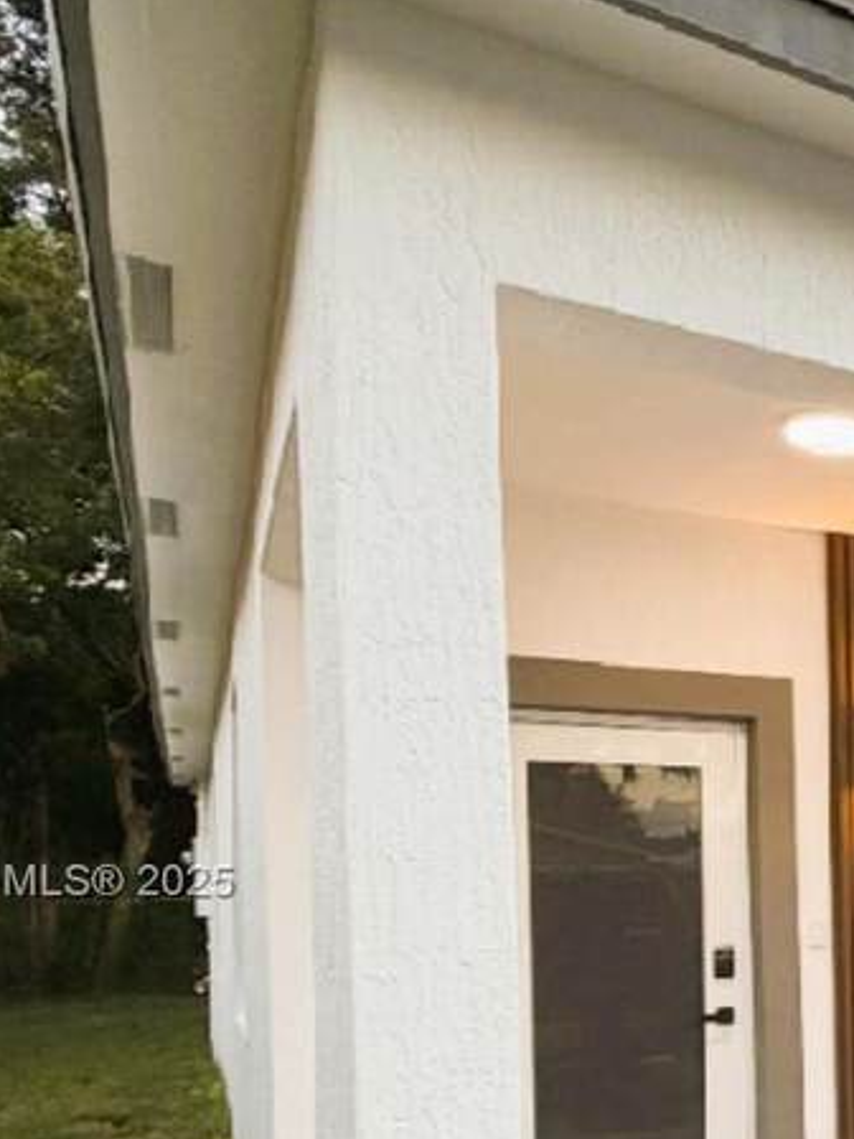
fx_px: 1316
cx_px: 1210
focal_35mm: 40
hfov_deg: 27.5
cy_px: 885
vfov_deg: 44.8
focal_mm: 2.22
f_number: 2.2
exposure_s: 1/120
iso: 100
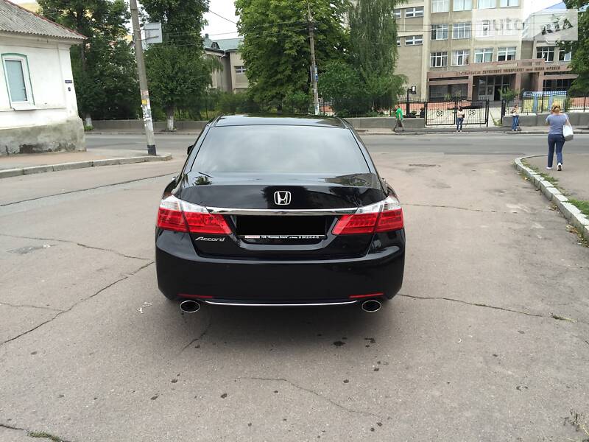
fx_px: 493
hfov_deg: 61.7
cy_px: 221
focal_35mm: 29
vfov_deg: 48.2
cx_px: 294
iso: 32
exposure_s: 1/143
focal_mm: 4.2
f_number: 2.2
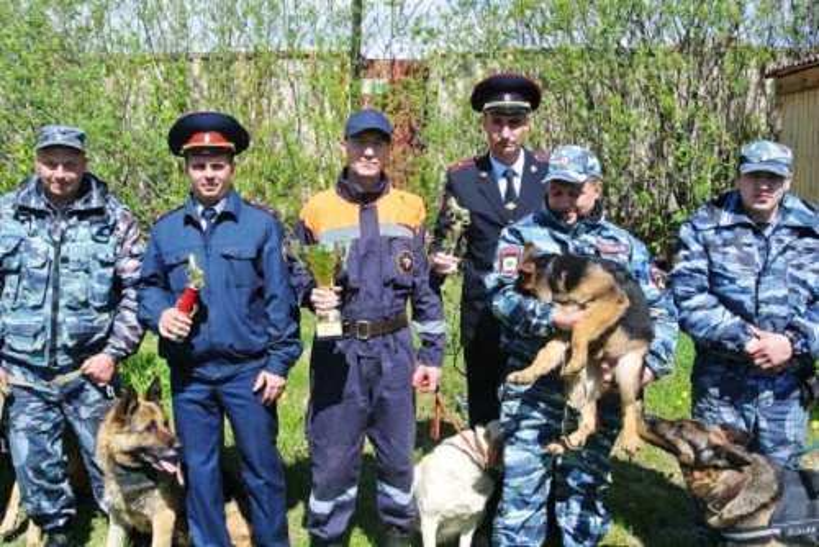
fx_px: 728
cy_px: 274
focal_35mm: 32
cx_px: 410
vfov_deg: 41.2
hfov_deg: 58.7
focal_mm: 12.2
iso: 100
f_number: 4.5
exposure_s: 1/500
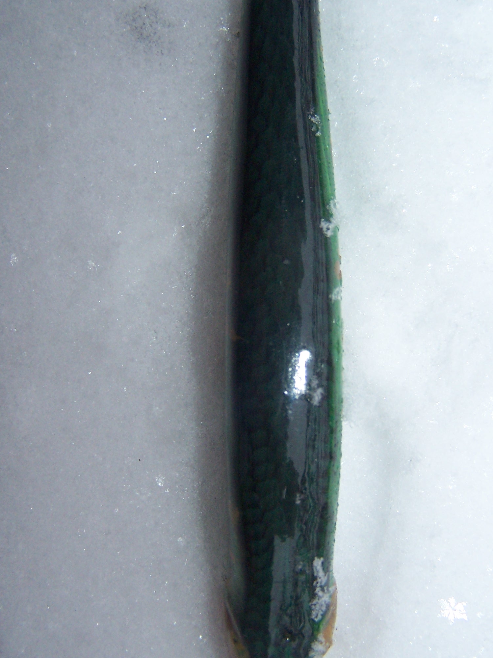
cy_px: 320
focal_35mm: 49
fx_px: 931
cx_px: 259
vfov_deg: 38.9
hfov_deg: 29.7
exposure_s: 1/750
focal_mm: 6.3
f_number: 2.8
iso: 140
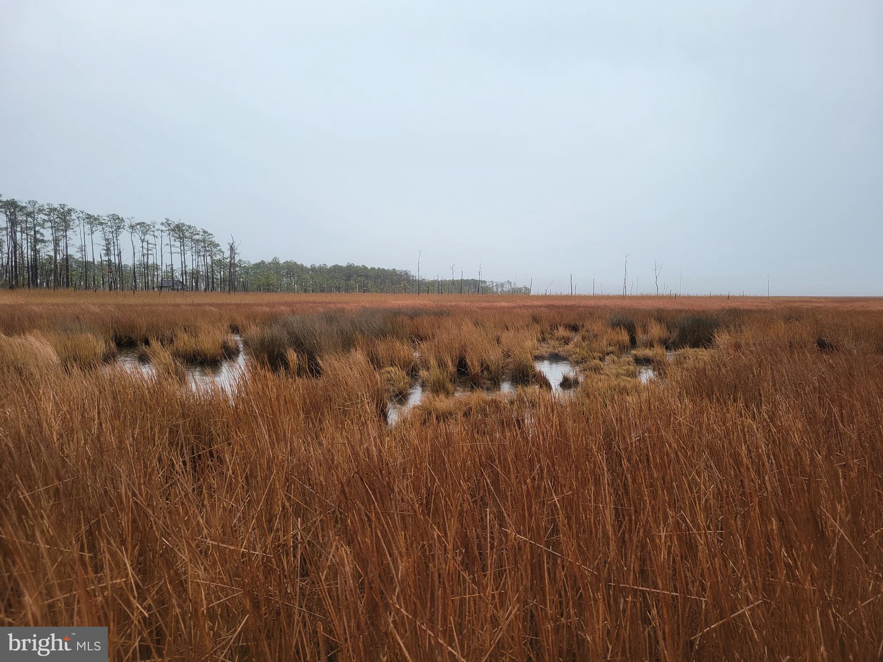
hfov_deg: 67.3
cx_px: 442
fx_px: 663
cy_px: 331
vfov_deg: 53.1
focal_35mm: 26
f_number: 1.8
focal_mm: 5.4
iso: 40
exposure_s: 1/385
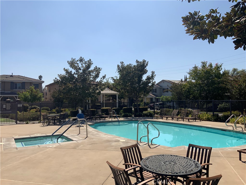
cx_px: 123
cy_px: 92
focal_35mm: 29
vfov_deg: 48.2
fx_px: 206
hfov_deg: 61.7
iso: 20
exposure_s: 1/4065
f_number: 1.8
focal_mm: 3
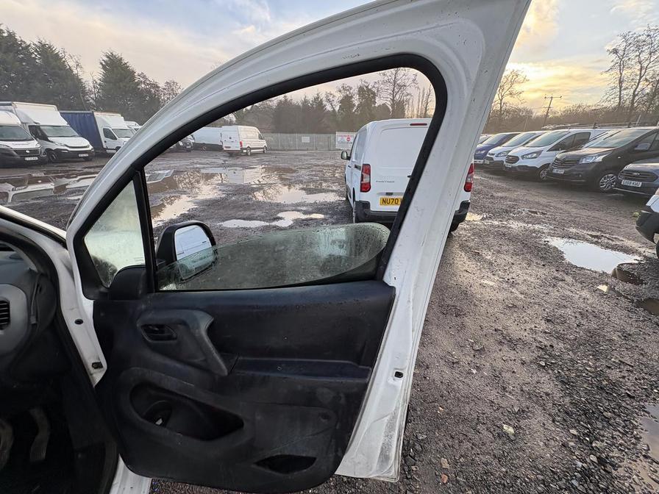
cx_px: 330
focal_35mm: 14
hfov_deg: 102.1
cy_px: 247
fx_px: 267
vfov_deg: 85.7
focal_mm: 2.22
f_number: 2.2
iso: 50
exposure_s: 1/176
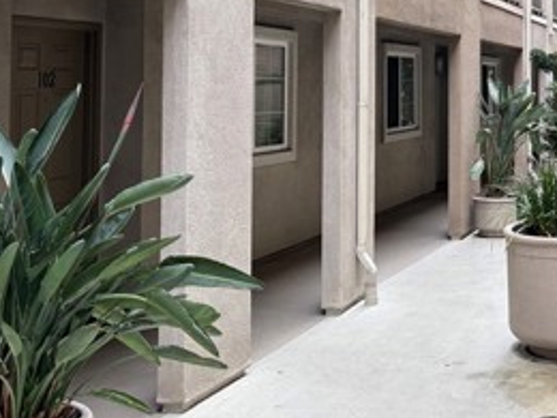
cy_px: 13
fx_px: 1030
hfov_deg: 28.2
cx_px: 572
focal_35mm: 64
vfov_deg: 22.2
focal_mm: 5.96
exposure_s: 1/121
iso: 40
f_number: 1.6
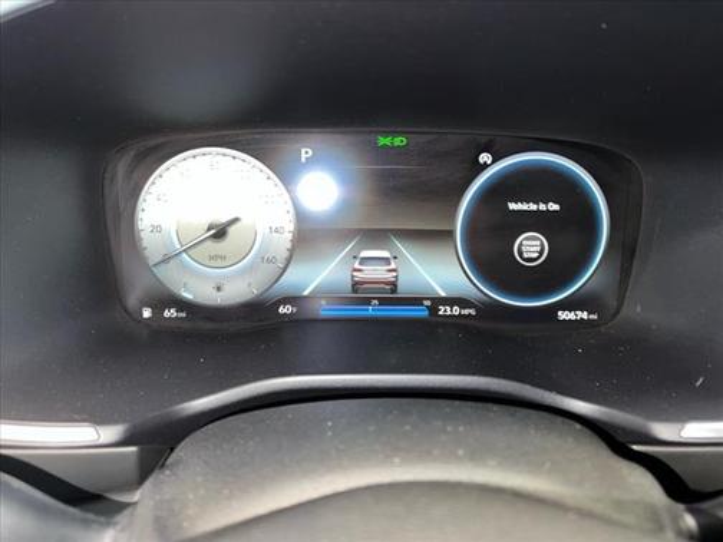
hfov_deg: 67.3
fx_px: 543
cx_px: 362
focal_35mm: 26
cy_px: 271
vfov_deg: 53.1
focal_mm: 5.7
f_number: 1.5
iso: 40
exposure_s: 1/4
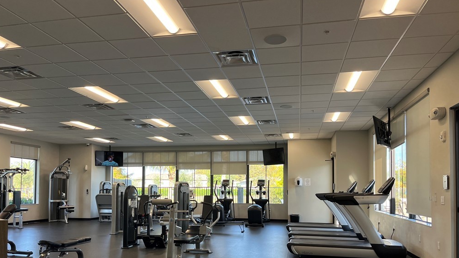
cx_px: 230
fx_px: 353
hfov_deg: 66.1
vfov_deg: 39.7
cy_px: 174
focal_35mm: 29
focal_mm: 5.1
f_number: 1.6
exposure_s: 1/148
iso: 64
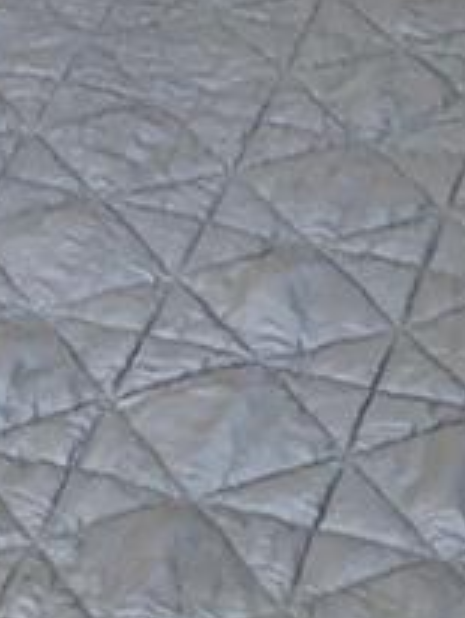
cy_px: -519
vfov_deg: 11.2
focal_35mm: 163
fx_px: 2913
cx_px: -180
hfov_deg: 8.9
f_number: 1.8
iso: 40
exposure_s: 1/17
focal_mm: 4
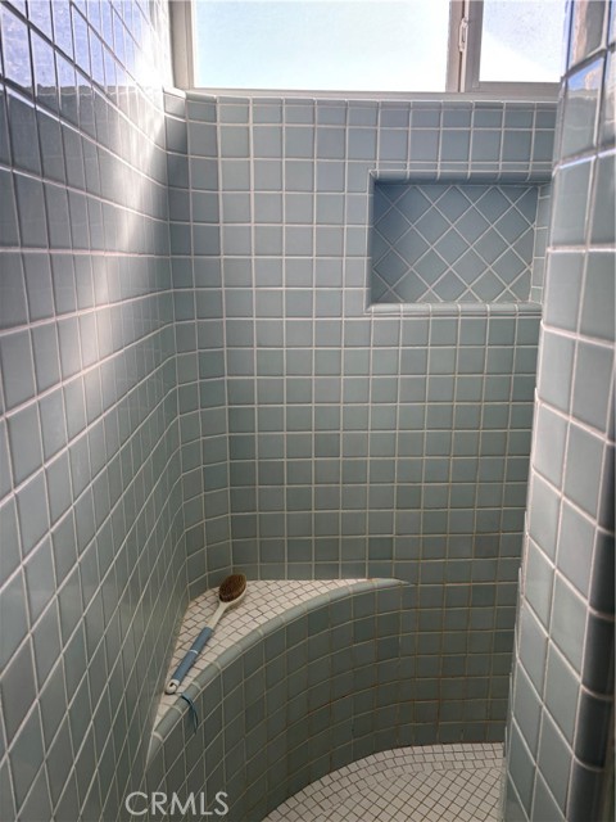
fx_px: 617
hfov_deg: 53.1
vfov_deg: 67.3
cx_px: 308
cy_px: 411
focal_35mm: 26
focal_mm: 5.96
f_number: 1.6
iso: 32
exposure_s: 1/121
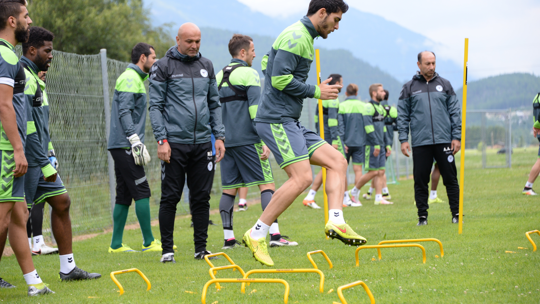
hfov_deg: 14.1
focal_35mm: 152
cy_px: 128
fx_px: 2176
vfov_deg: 8.0
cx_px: 270
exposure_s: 1/1000
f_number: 5.6
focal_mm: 145
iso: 800
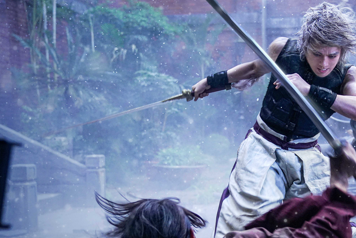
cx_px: 283
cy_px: 164
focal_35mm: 61
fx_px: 603
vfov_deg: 22.1
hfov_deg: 32.0
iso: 1600
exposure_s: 1/125
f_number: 2.8
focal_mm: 38
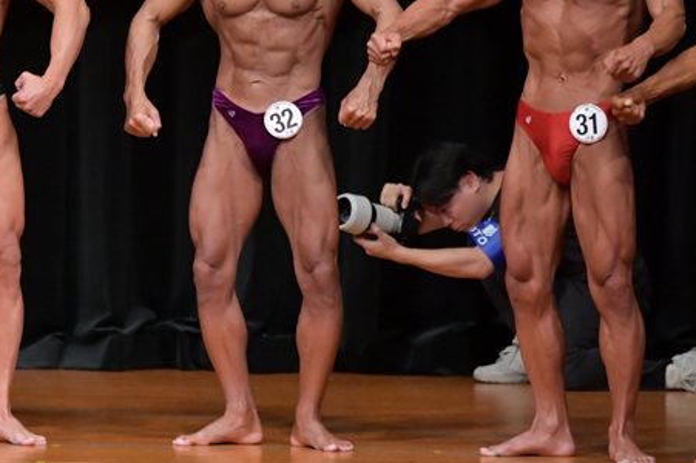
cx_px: 217
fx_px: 9466
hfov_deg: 4.2
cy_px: 139
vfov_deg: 2.8
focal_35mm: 490
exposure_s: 1/400
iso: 5000
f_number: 5.6
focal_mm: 190
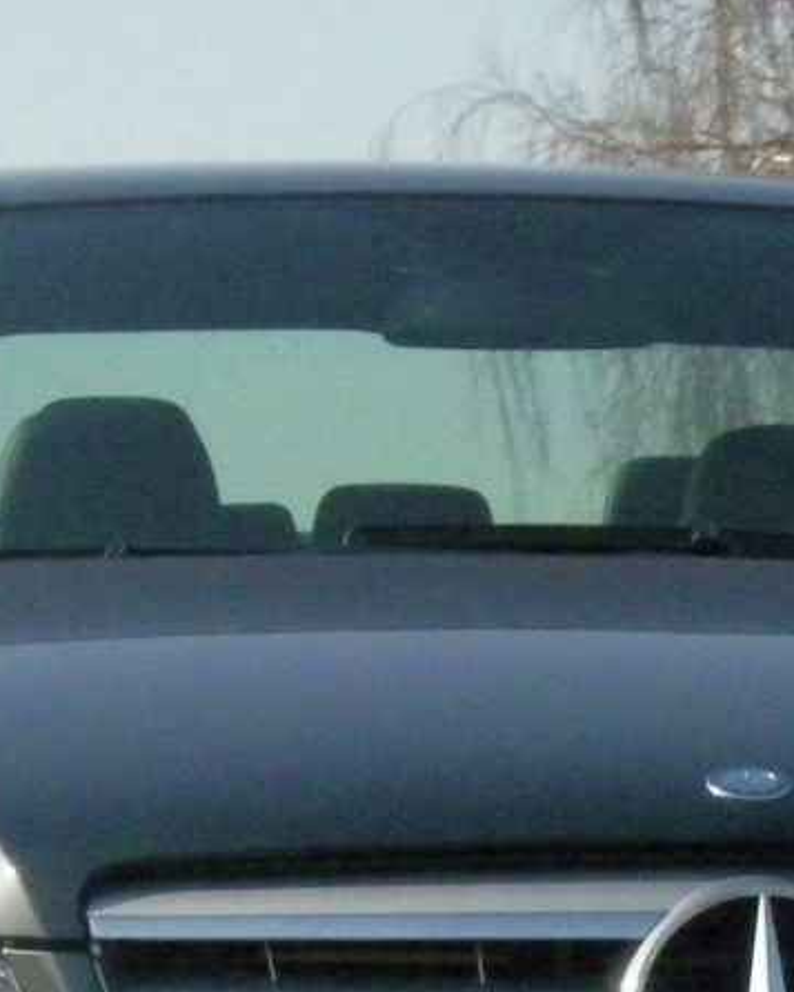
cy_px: 964
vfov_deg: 8.6
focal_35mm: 223
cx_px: 652
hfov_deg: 6.9
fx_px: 6548
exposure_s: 1/1377
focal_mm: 11
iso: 800
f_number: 7.3
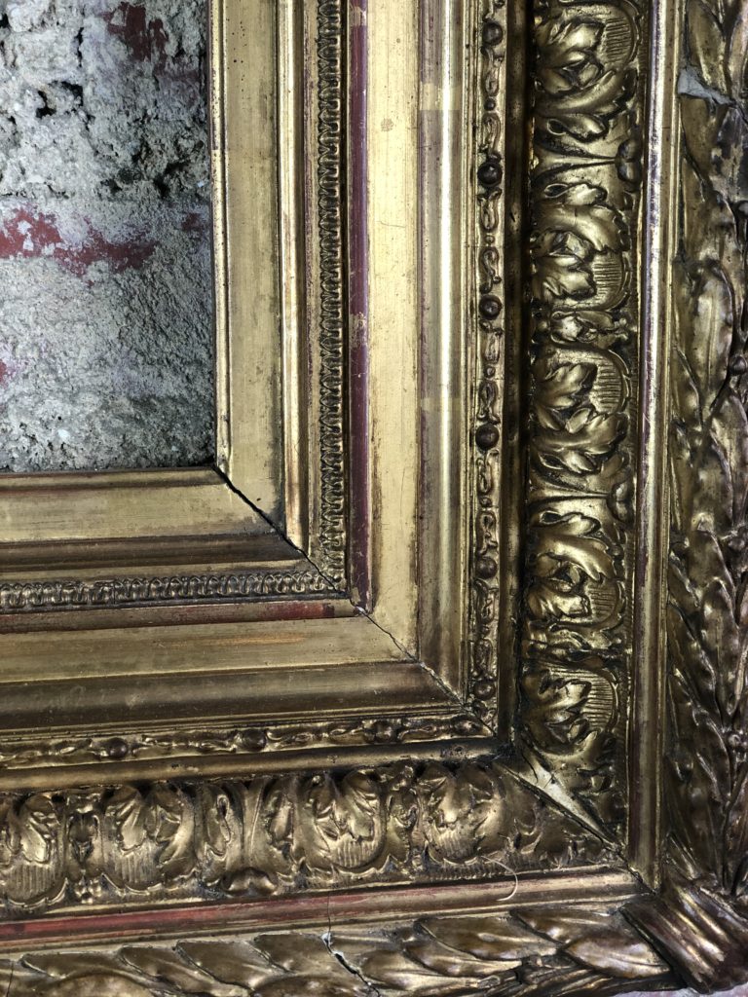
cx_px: 374
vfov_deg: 36.8
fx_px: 1498
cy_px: 498
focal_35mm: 52
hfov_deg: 28.0
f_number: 2.4
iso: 64
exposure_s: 1/50
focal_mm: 6
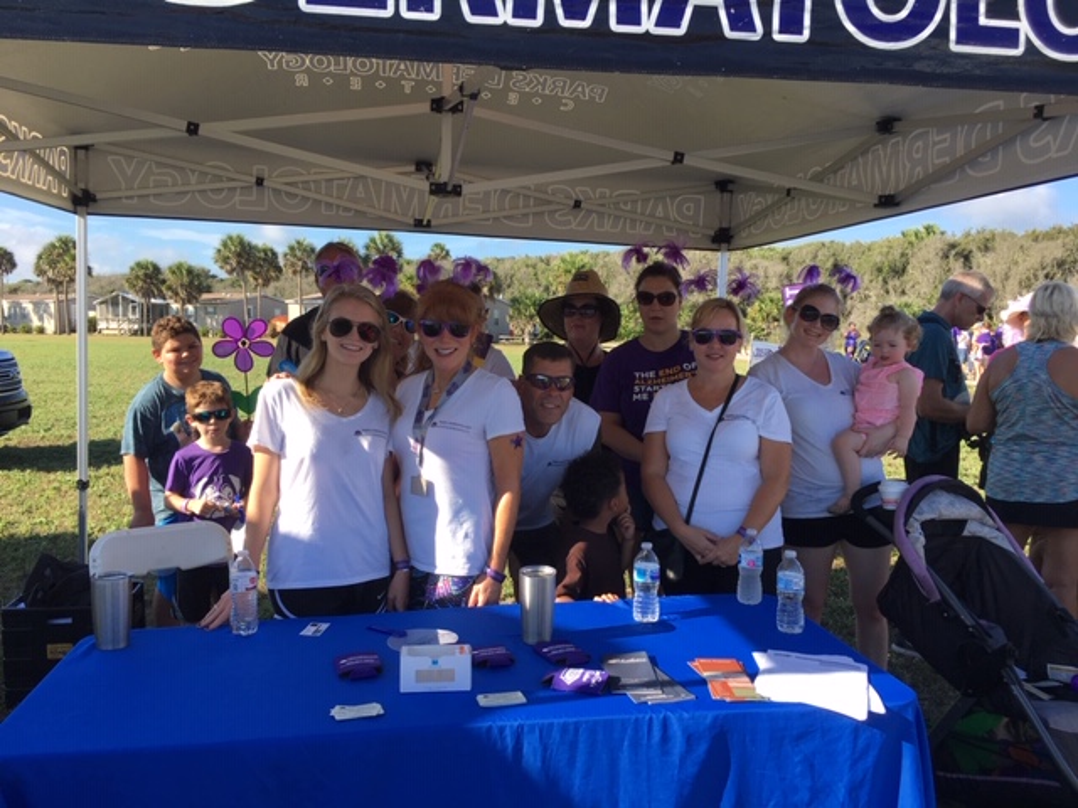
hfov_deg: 61.7
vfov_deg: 48.2
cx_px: 539
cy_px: 404
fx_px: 903
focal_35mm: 29
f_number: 2.2
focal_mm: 4.15
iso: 25
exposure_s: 1/680
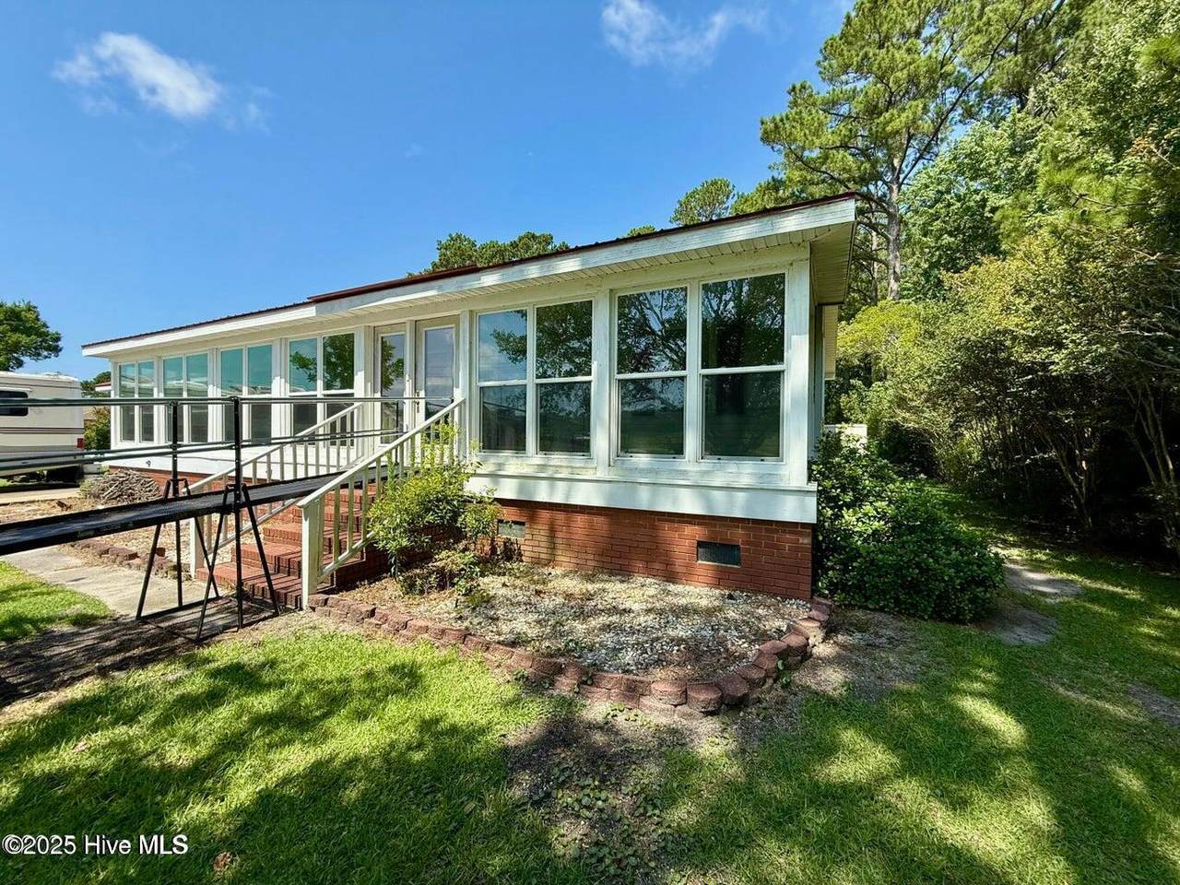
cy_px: 442
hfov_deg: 102.1
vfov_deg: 85.7
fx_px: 477
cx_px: 590
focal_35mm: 14
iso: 50
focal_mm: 2.22
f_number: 2.2
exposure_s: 1/1125
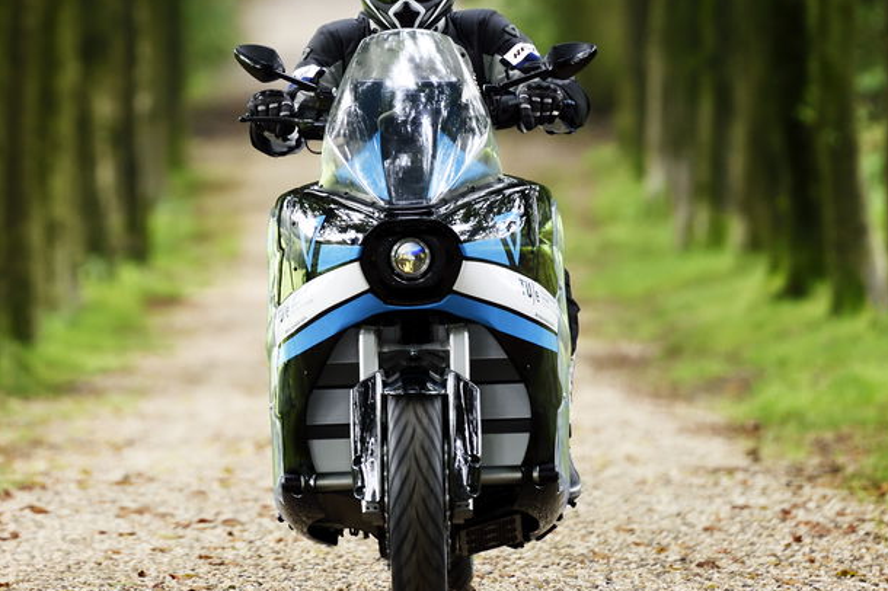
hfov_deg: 3.9
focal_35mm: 525
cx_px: 208
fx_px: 12942
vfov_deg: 2.6
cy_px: -21
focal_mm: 200
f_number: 2.8
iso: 640
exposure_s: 1/60
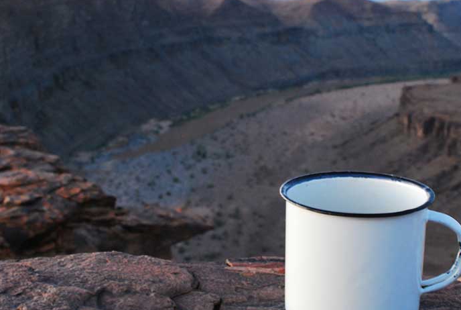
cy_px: 164
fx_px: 881
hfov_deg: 29.3
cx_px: 247
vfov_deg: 19.9
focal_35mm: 69
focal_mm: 35
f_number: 11
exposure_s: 1.6
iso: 800
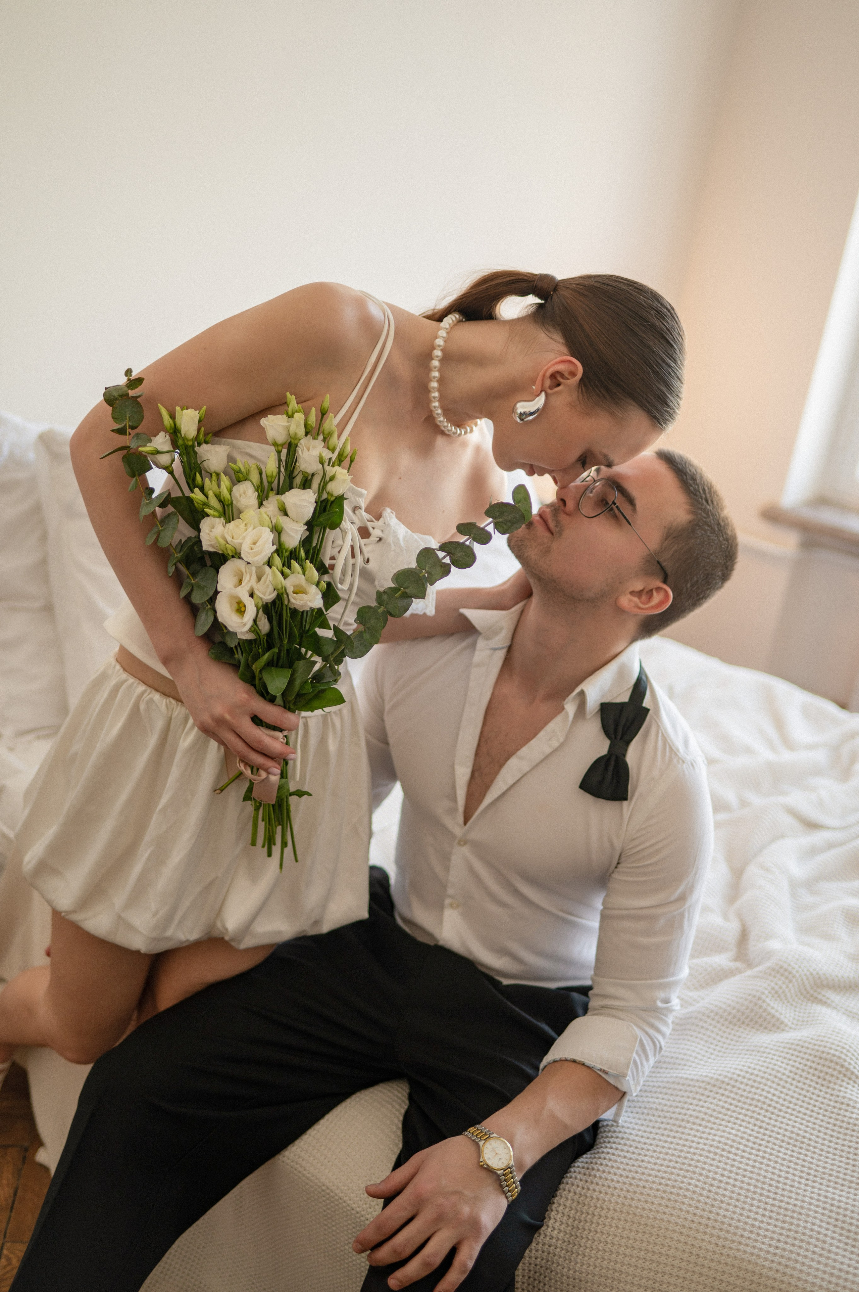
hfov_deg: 37.8
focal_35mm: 35
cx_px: 430
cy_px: 646
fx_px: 1254
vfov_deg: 54.5
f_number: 1.8
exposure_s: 1/160
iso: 160
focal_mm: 35
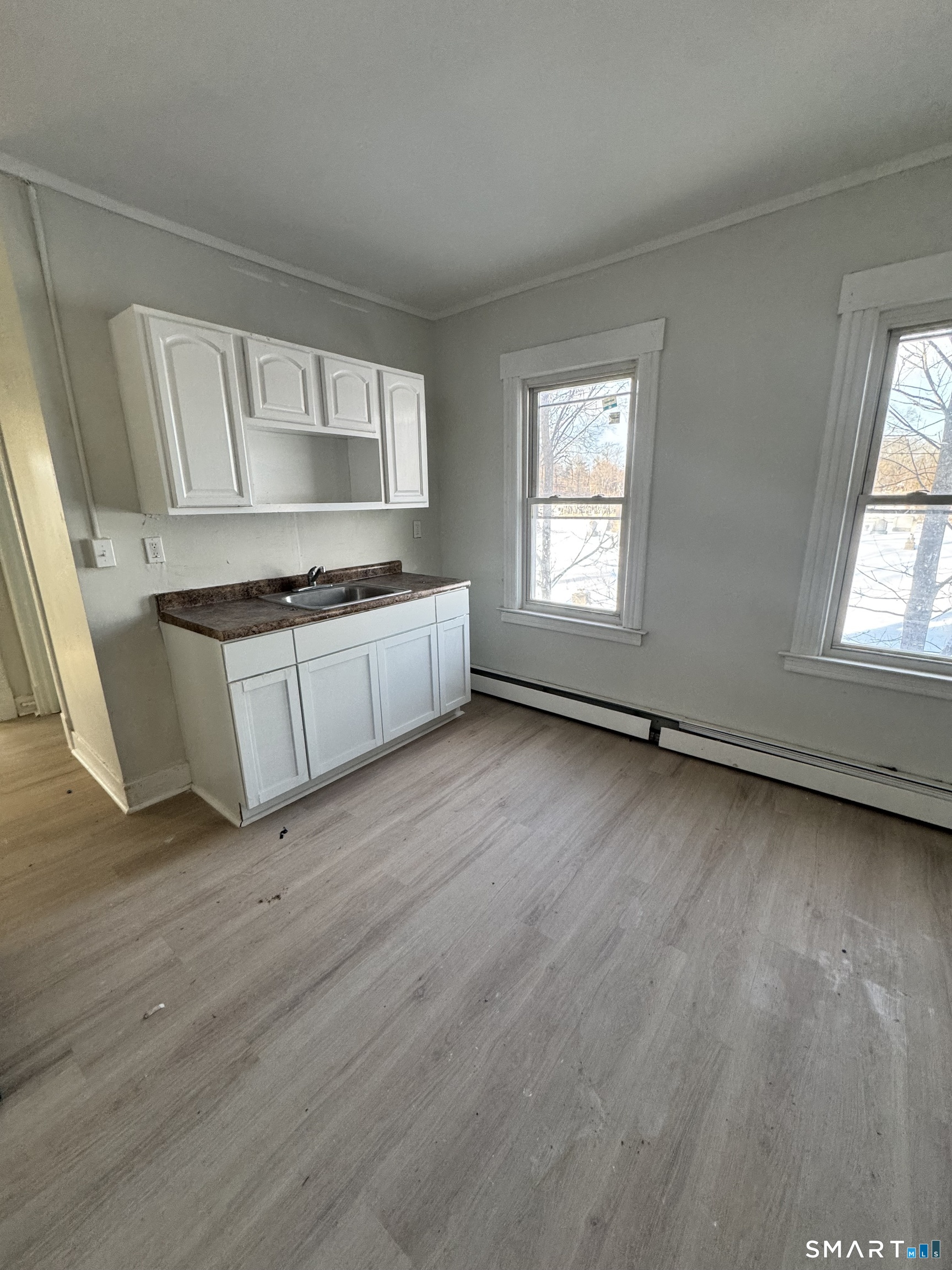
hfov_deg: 85.7
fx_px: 513
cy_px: 635
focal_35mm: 14
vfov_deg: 102.1
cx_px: 476
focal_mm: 2.22
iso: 200
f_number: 2.2
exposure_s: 1/99
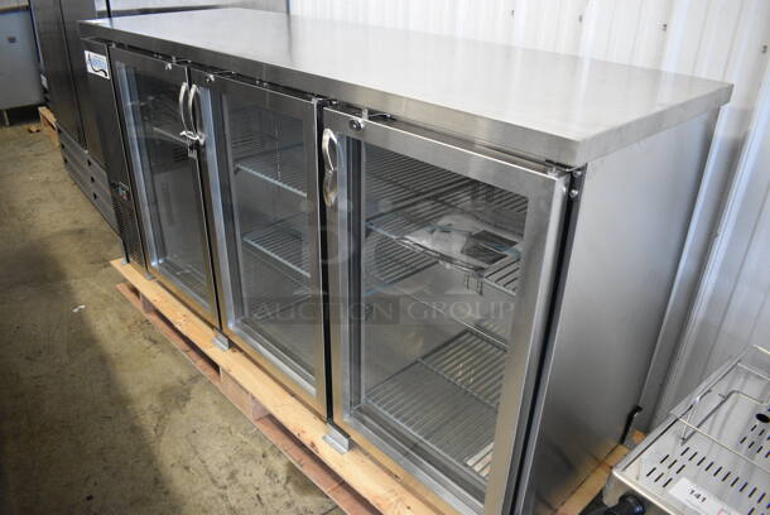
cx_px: 385
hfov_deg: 67.3
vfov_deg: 48.0
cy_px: 258
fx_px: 578
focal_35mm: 27
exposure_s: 1/125
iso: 2200
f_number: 3.5
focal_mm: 18
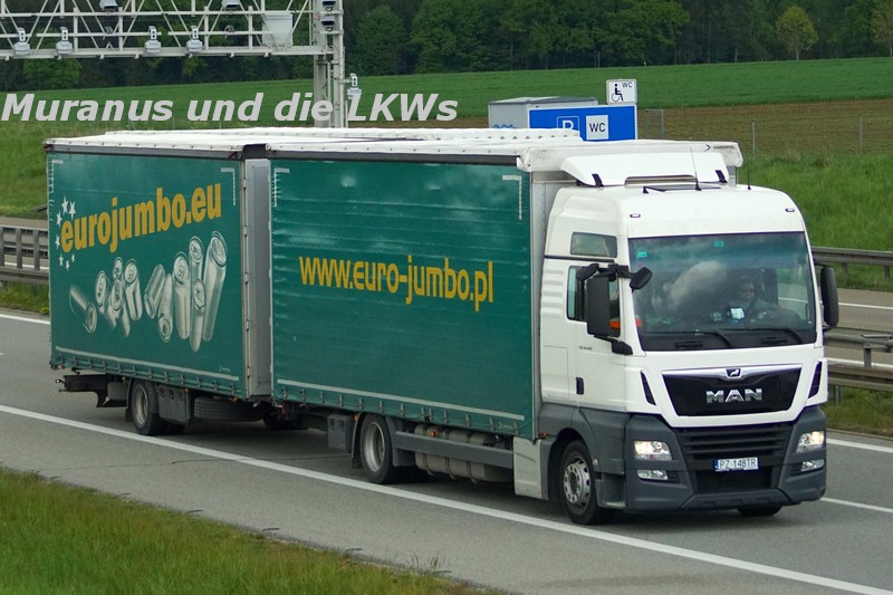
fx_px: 2790
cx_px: 446
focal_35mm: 112
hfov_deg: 18.2
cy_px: 298
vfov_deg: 12.2
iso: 1000
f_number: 5
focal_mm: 75
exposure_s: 1/2500
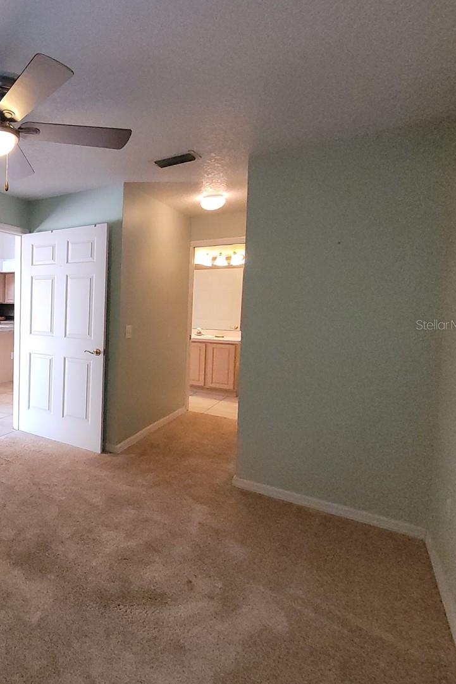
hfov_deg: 47.4
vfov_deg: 83.9
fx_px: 380
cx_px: -30
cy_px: 324
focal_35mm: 20
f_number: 2.2
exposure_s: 1/60
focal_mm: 1.74
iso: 320
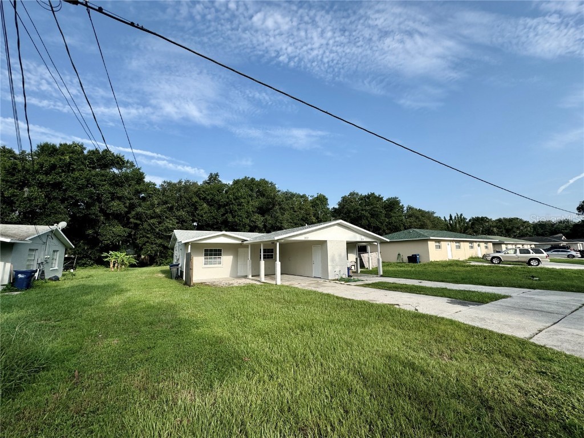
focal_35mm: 14
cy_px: 219
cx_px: 292
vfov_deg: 85.7
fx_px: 236
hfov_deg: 102.1
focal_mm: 2.22
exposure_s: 1/1277
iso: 40
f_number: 2.2
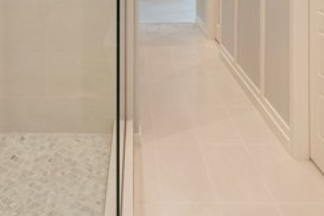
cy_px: -50
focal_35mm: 42
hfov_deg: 46.4
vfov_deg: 27.6
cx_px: 169
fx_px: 378
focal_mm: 16
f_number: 10
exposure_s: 1/4
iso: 160
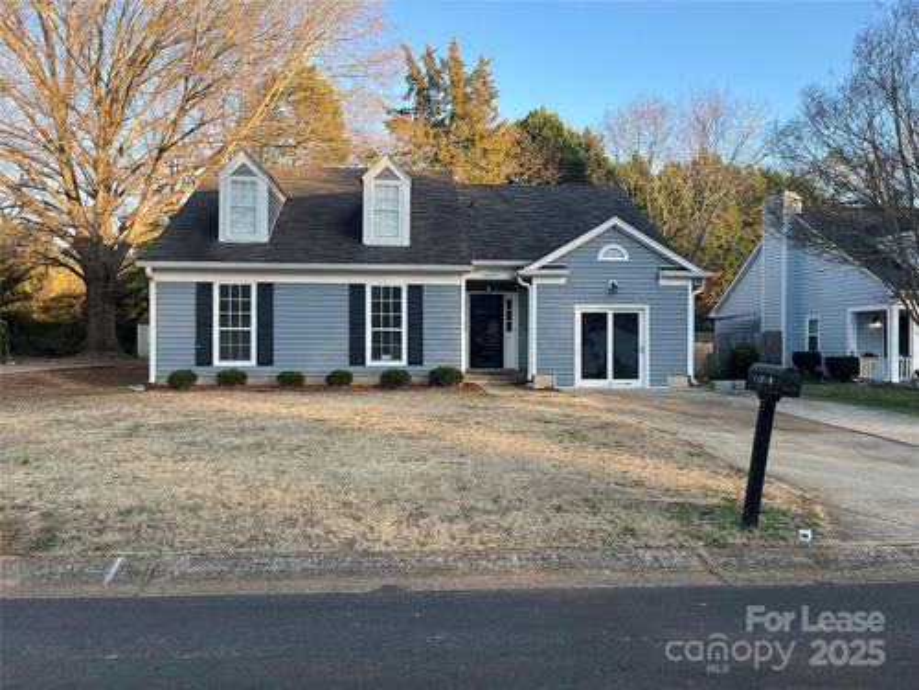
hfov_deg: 67.3
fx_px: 690
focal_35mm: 26
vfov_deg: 53.1
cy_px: 345
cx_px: 460
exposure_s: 1/393
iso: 50
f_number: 1.6
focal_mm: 5.1
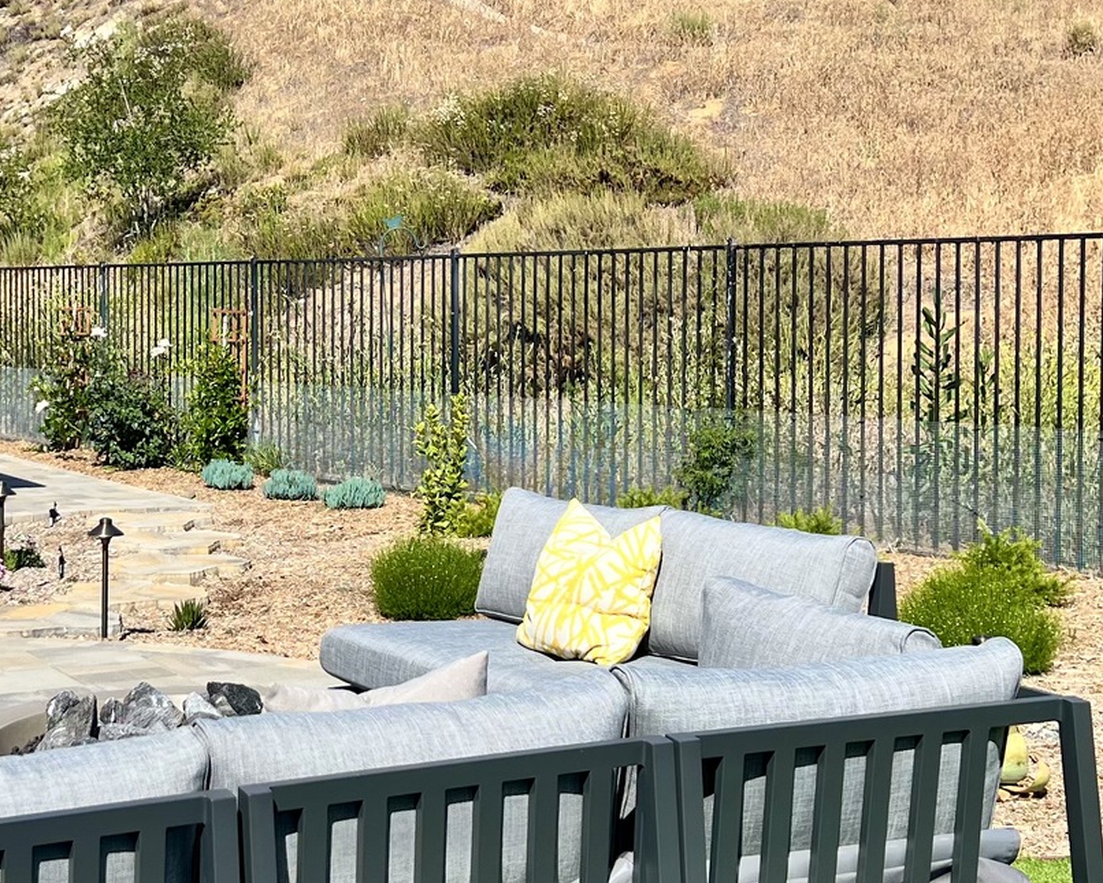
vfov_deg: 24.2
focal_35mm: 63
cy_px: 352
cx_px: 268
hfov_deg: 29.5
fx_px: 2057
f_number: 1.5
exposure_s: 1/4274
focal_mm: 5.7
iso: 50
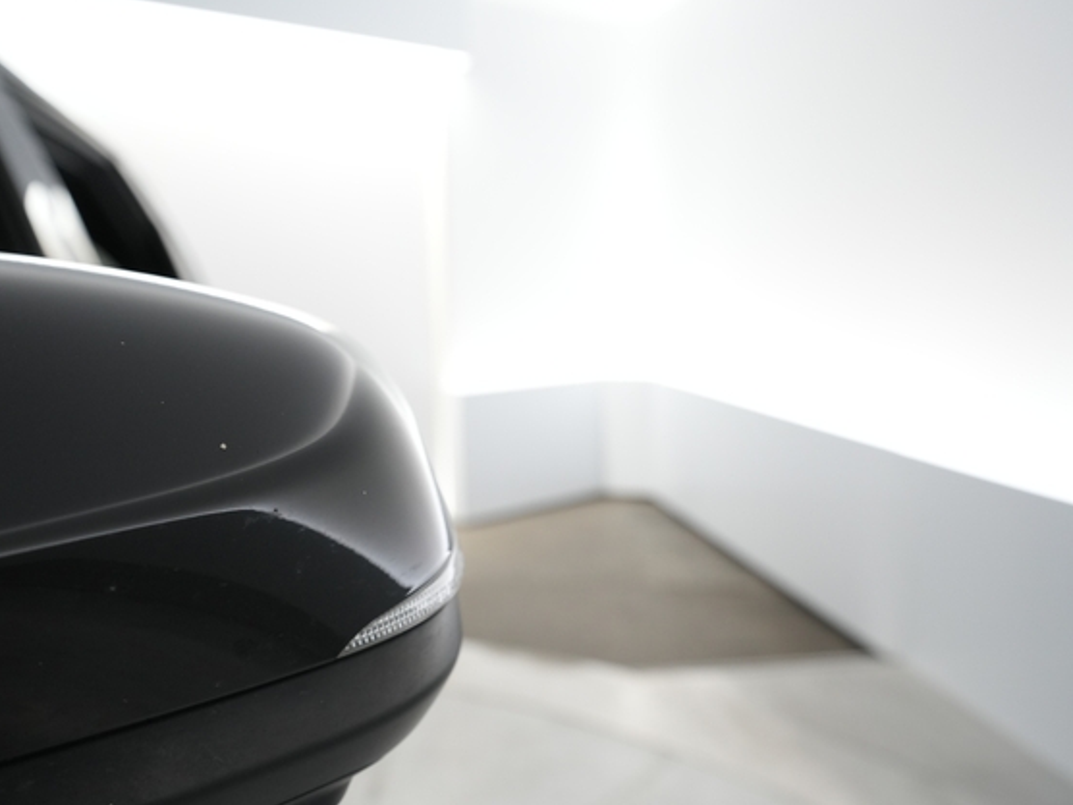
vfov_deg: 45.4
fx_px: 961
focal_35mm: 31
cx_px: 488
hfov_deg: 58.3
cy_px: 398
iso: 2000
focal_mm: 28
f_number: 5
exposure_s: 1/100
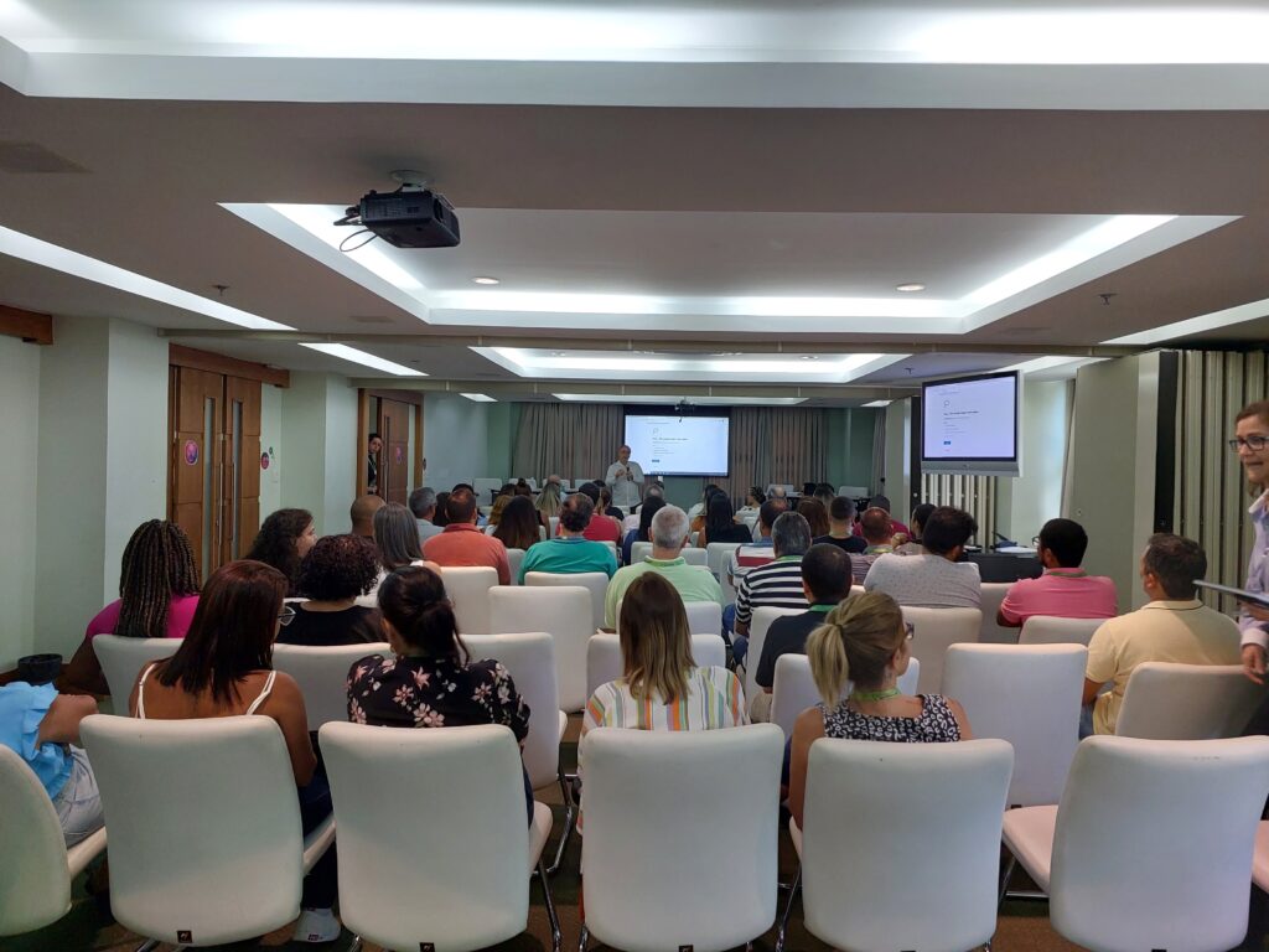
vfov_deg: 58.9
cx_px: 634
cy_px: 476
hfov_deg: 73.9
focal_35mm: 23
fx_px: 843
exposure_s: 1/50
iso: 200
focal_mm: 5.06
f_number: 1.8
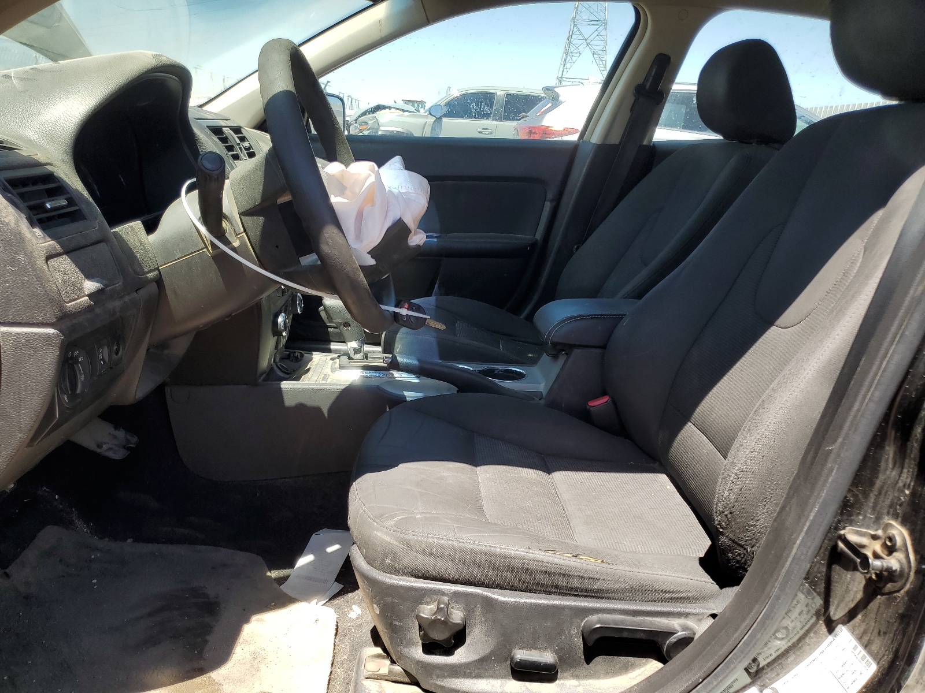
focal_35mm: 26
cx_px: 462
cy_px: 346
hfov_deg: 67.3
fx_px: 695
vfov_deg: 53.1
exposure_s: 1/1000
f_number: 1.5
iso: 50
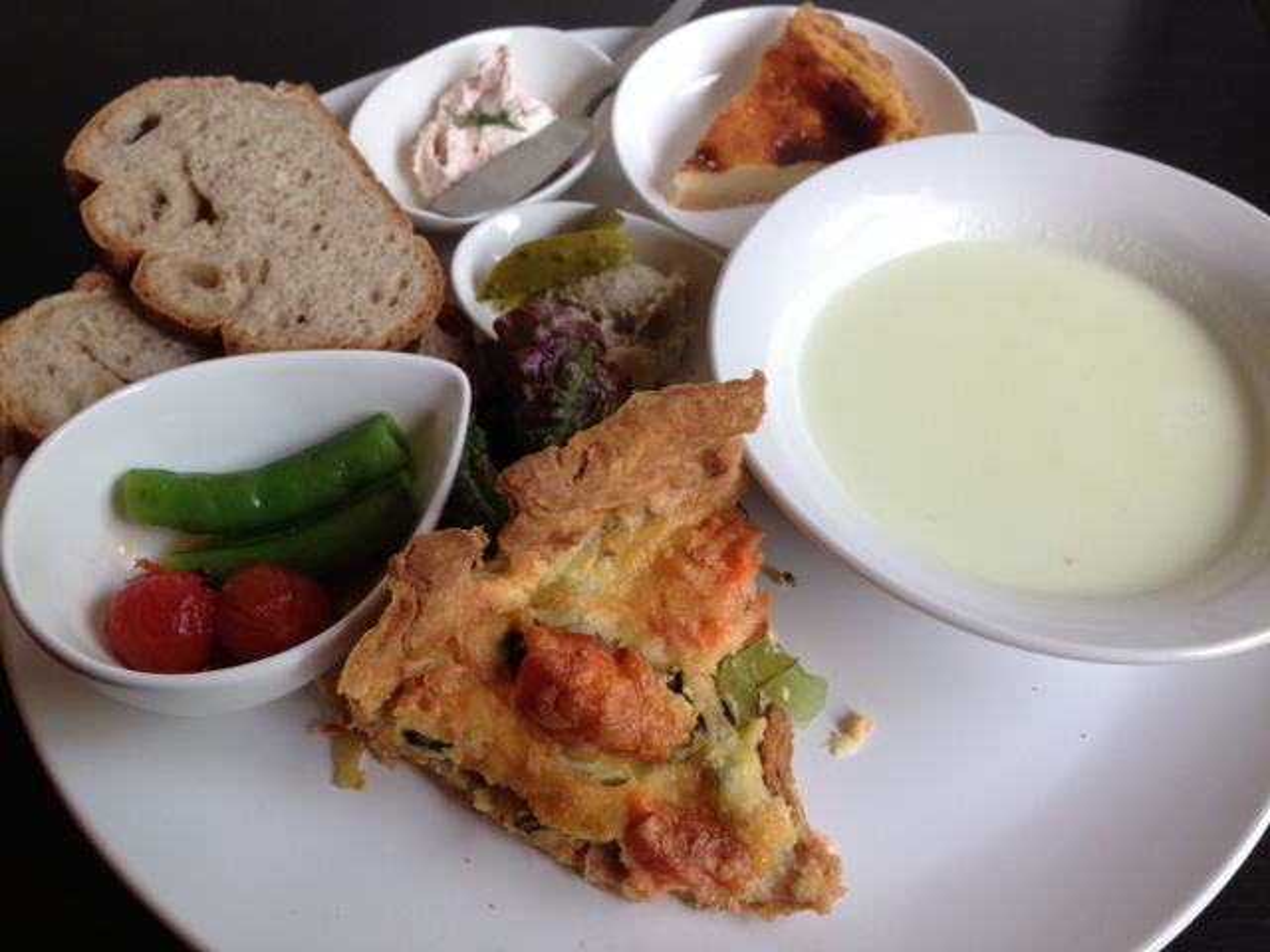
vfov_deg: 42.9
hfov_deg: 55.4
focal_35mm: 33
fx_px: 1211
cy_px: 476
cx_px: 635
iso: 64
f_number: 2.4
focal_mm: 4.13
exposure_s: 1/120
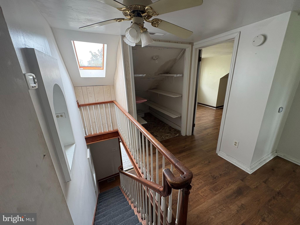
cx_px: 150
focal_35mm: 14
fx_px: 121
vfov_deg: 85.7
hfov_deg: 102.1
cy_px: 112
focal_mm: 2.22
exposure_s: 1/99
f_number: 2.2
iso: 200
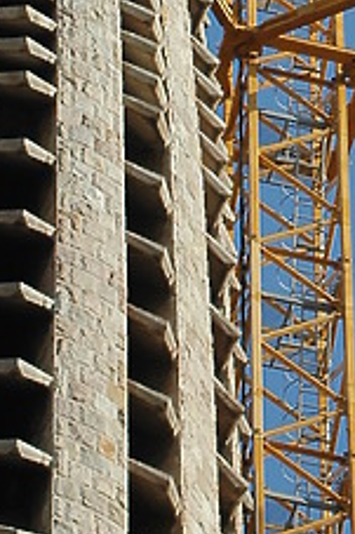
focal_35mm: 417
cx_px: 369
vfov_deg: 4.9
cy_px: -261
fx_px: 6177
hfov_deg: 3.3
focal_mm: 70
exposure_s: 1/640
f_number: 6.3
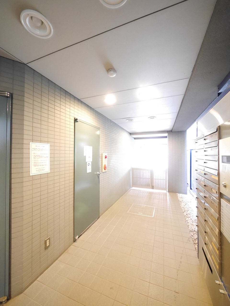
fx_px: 124
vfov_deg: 102.1
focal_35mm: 14
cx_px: 115
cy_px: 153
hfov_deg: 85.7
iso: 3200
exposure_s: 1/20
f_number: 4
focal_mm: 7
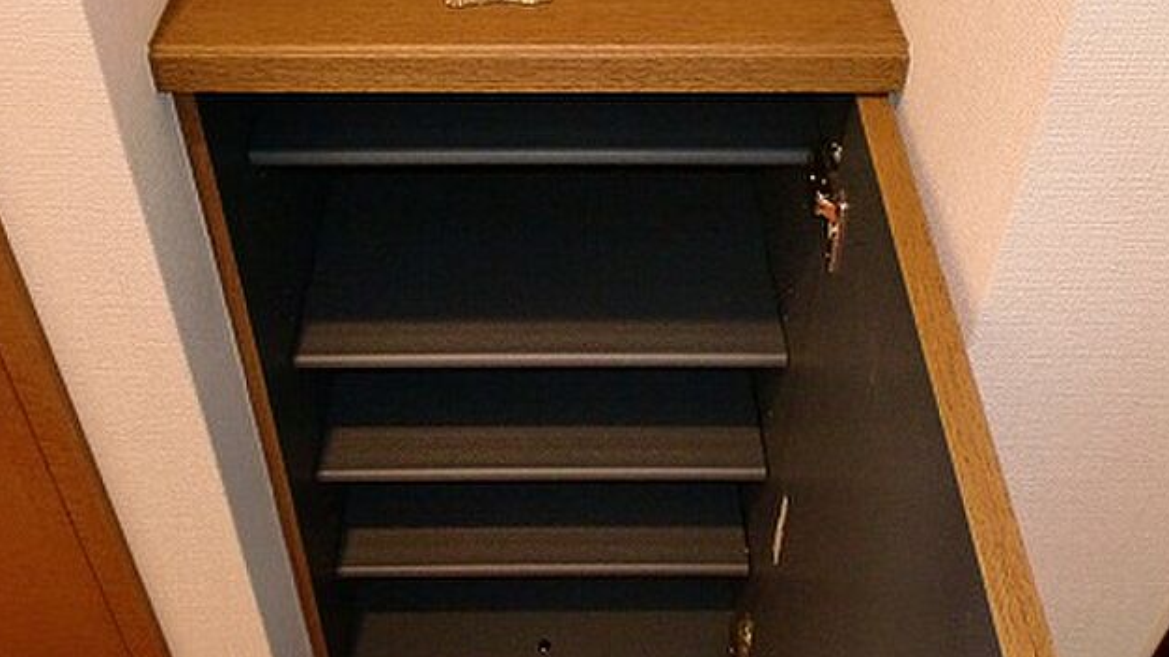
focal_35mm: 39
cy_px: 314
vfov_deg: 30.4
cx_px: 581
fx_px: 1209
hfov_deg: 51.6
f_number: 3.1
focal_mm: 6.3
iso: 400
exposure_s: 1/40
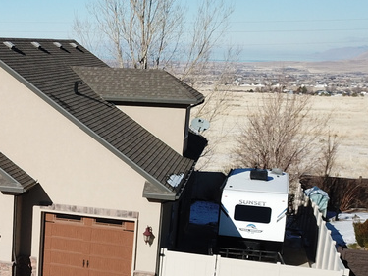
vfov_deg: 20.5
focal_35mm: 71
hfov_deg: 25.5
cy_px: 215
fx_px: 755
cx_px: -30
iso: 100
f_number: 2.2
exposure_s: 1/2299
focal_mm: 4.73
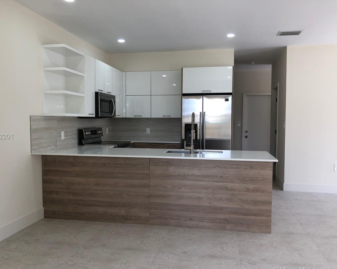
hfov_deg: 58.8
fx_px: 299
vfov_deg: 48.5
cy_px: 137
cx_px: 163
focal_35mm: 30
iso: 50
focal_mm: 3.99
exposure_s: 1/120
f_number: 1.8
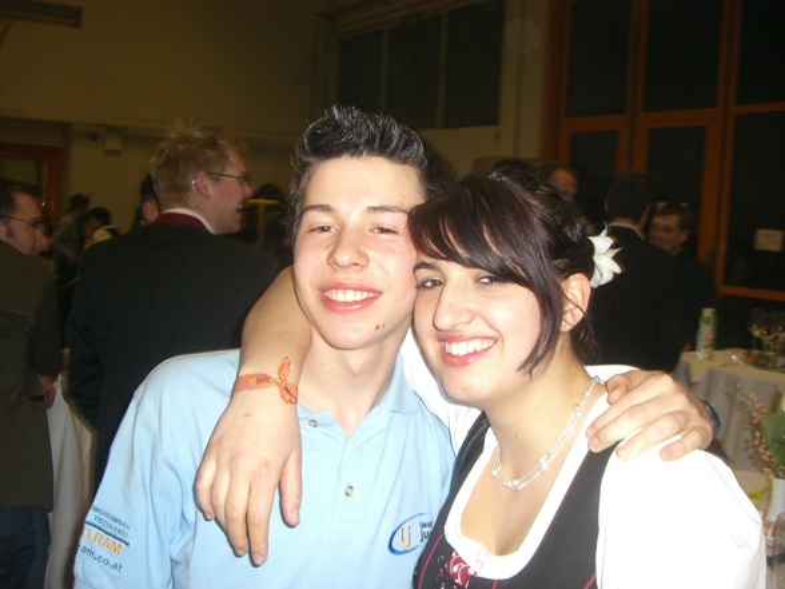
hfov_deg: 49.0
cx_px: 392
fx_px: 862
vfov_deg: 37.7
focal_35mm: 38
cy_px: 294
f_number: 2.7
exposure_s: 1/60
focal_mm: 6.2
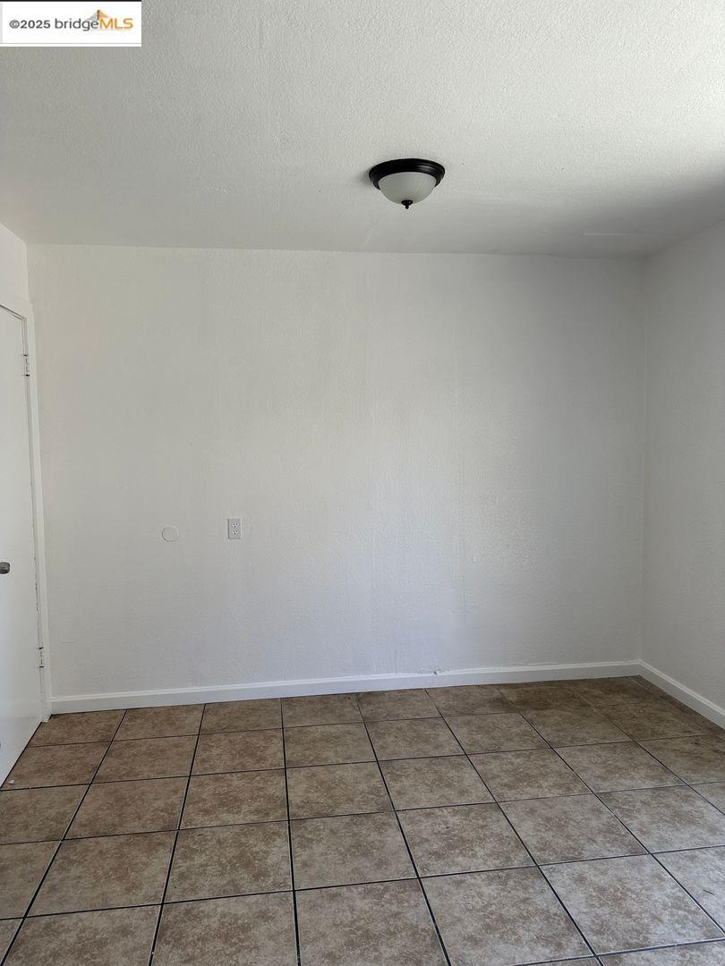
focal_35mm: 24
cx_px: 362
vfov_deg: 71.6
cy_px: 483
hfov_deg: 56.8
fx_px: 670
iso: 64
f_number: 1.78
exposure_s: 1/121
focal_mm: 6.86
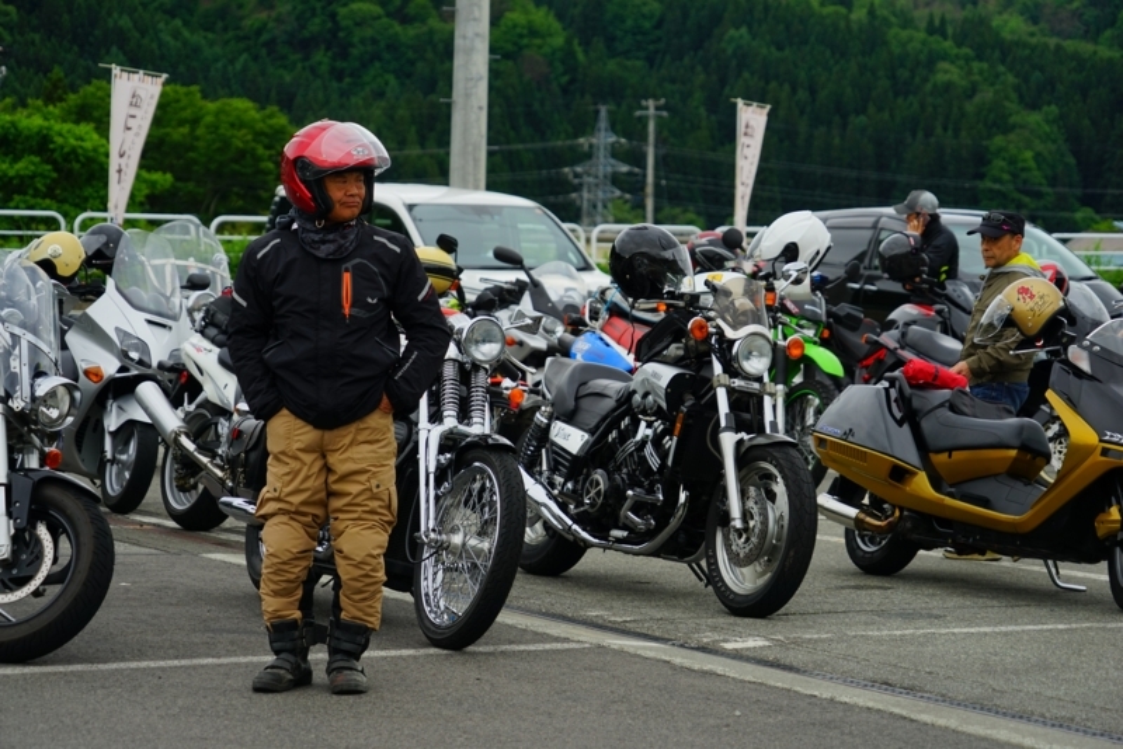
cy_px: 374
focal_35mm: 118
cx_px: 562
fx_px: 3682
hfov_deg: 17.3
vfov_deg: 11.6
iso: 125
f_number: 6.3
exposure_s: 1/125
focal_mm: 118
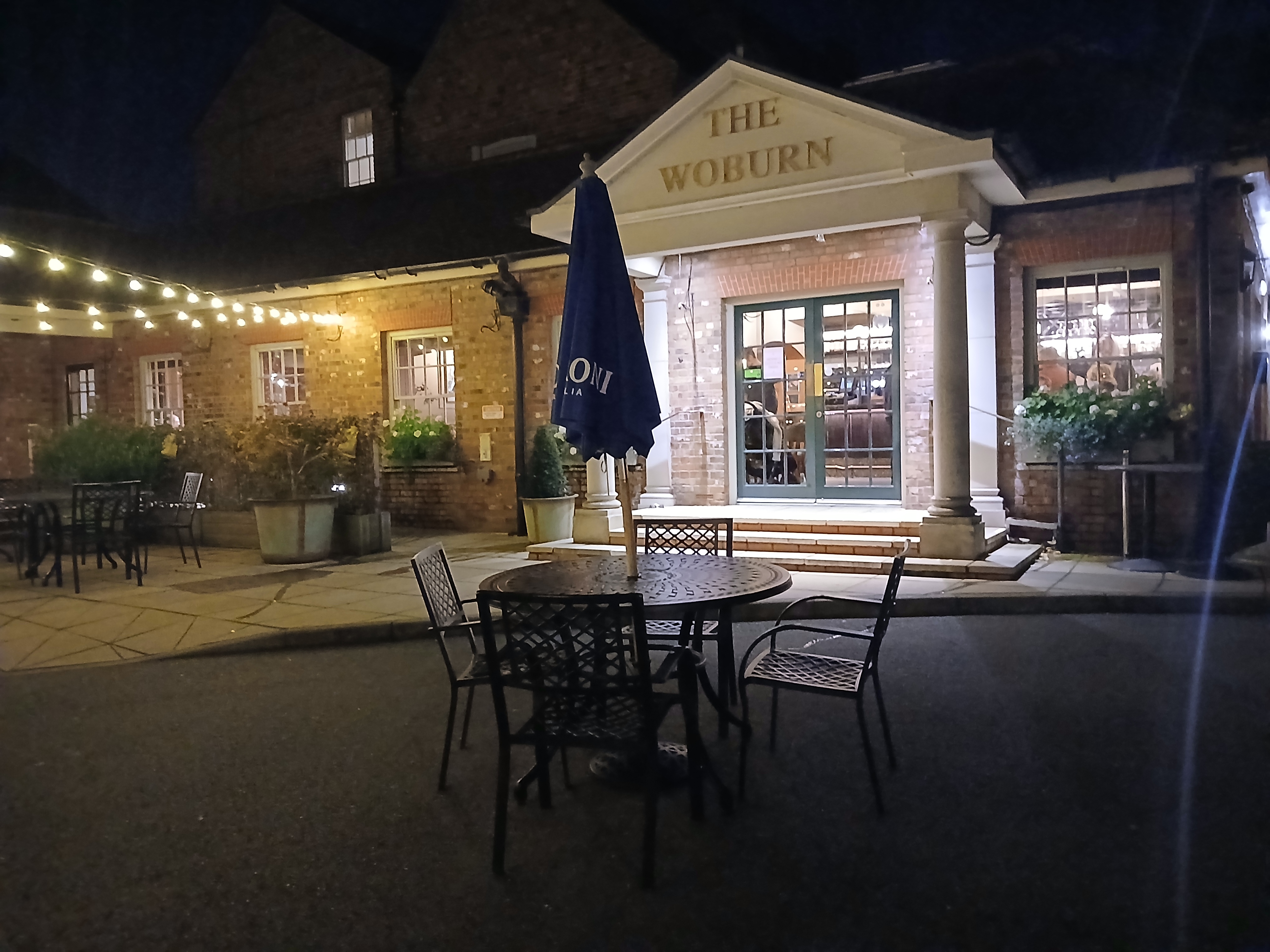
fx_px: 954
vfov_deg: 53.1
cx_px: 635
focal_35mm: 26
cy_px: 476
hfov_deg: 67.3
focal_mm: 3.98
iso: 1600
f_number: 1.8
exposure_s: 1/16.7
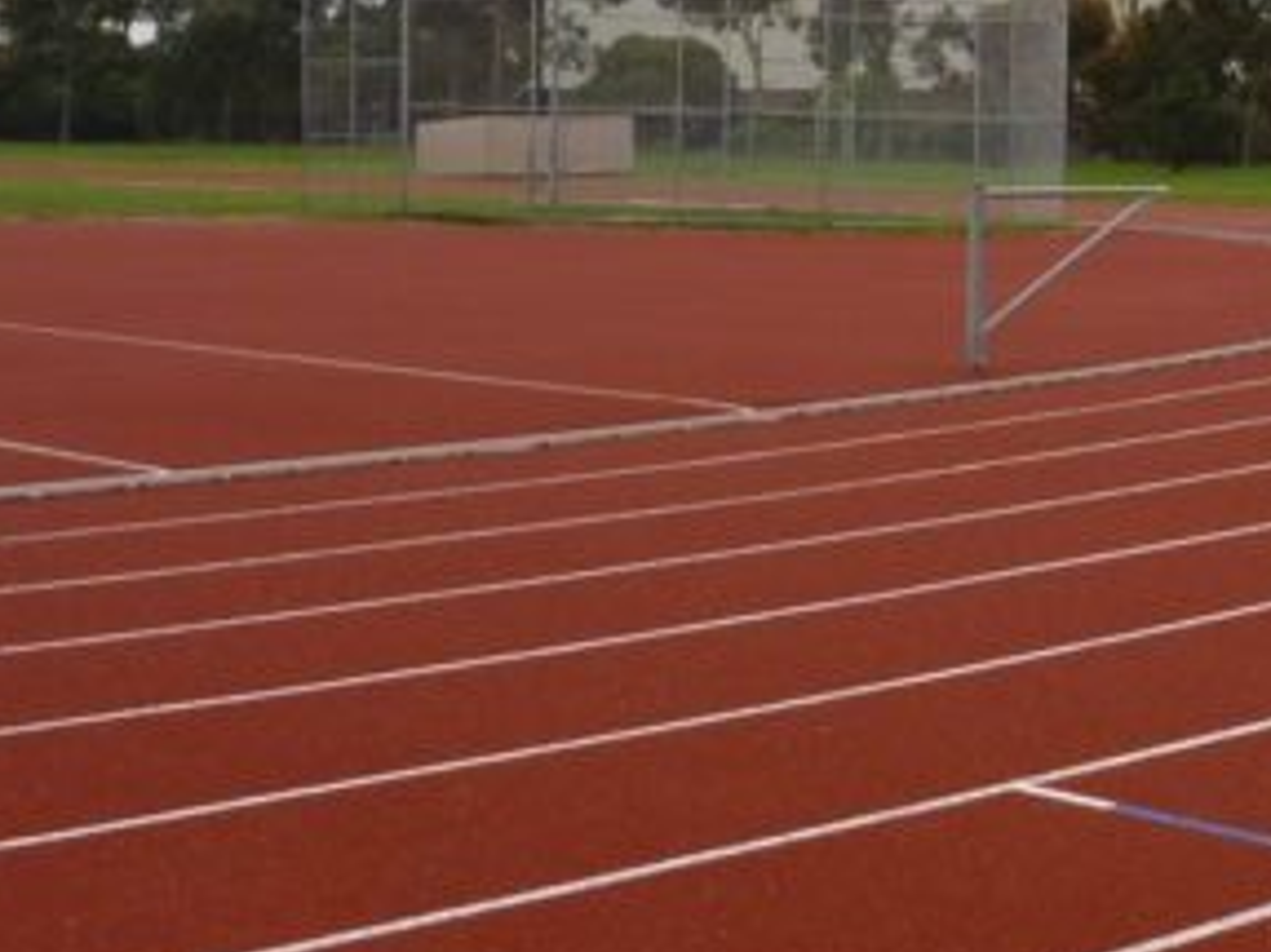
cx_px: 1293
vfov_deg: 19.3
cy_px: 133
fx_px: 2753
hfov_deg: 24.7
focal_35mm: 75
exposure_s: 1/160
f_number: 3.3
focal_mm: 4.9
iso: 80
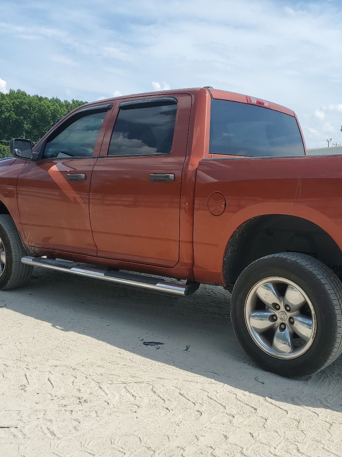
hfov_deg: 40.2
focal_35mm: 35
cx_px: 226
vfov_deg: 52.6
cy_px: 229
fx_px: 461
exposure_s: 1/3333
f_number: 1.5
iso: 50
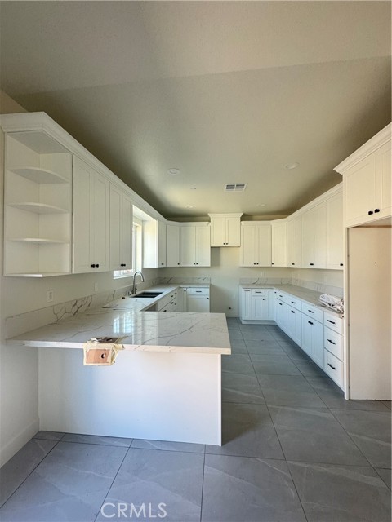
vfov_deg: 102.1
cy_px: 261
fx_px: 211
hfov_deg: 85.7
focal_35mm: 14
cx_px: 196
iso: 160
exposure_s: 1/99
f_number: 2.2
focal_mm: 2.22
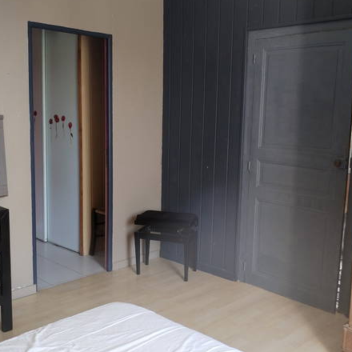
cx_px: 166
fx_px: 529
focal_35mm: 46
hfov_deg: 36.8
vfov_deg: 36.8
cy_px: 174
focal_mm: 4.75
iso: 188
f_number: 1.8
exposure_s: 1/60
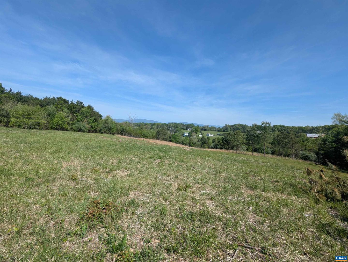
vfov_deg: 90.1
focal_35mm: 13
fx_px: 131
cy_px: 131
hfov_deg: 106.1
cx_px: 174
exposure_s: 1/1178
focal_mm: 1.95
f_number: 2.2
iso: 47
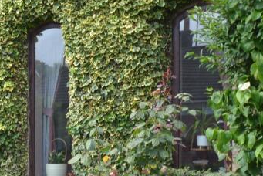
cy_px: 156
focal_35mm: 86
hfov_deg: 20.5
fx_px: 625
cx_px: -126
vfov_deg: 15.8
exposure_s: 1/125
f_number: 5.6
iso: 125
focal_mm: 19
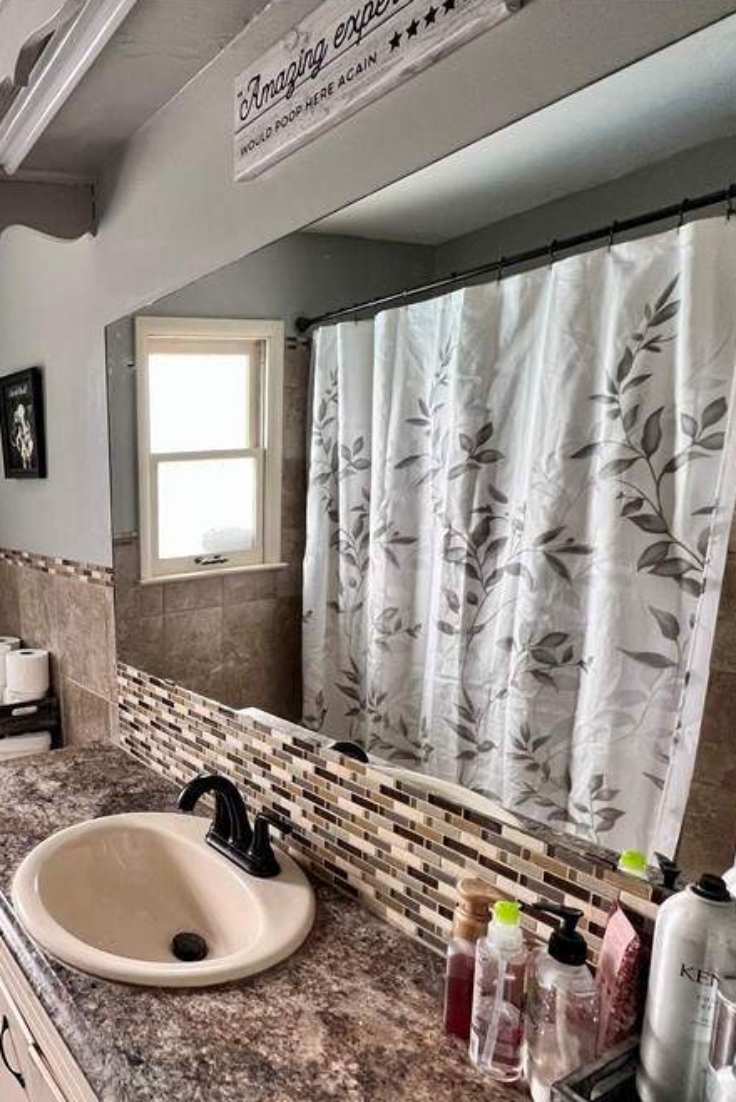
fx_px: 643
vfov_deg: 80.6
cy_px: 634
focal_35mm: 21
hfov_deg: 50.0
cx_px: 23
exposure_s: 1/99
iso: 160
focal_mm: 1.57
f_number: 1.8
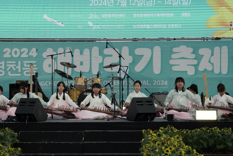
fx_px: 771
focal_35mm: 119
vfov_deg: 11.5
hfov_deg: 17.2
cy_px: 86
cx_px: 82
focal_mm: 77
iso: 3200
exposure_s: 1/640
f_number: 14
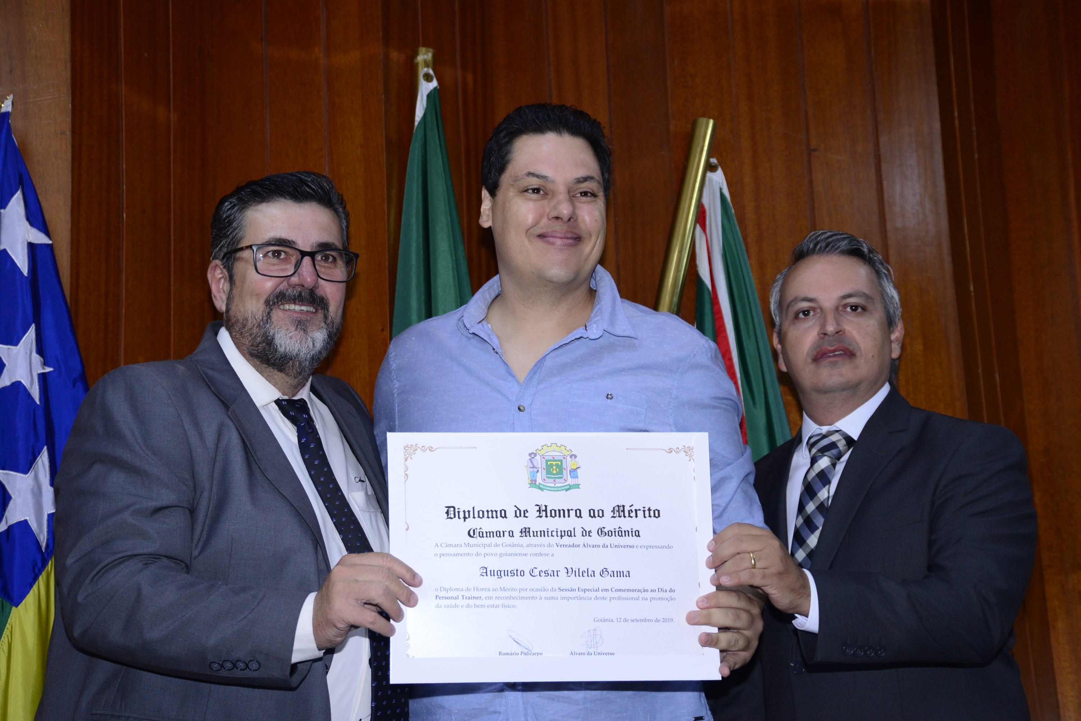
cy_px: 360
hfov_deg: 30.5
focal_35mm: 66
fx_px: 1982
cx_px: 540
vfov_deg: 20.6
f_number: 5.3
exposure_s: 1/125
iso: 1600
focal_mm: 66
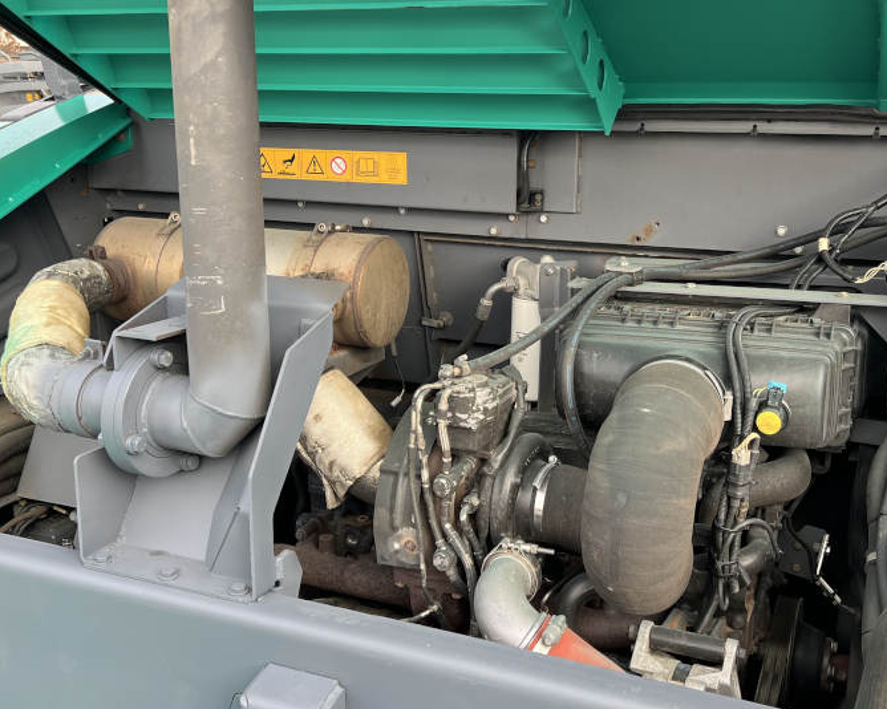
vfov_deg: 39.1
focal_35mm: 38
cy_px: 328
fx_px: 997
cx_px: 503
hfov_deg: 47.8
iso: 50
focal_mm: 5.7
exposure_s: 1/464
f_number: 1.5
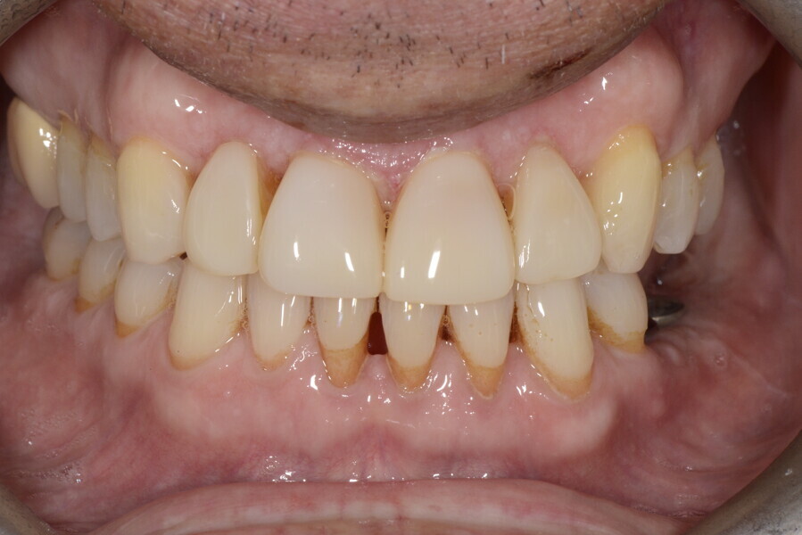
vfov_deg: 13.1
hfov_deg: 19.5
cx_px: 401
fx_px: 2340
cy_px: 268
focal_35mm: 105
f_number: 40
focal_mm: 105
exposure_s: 1/250
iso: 2500
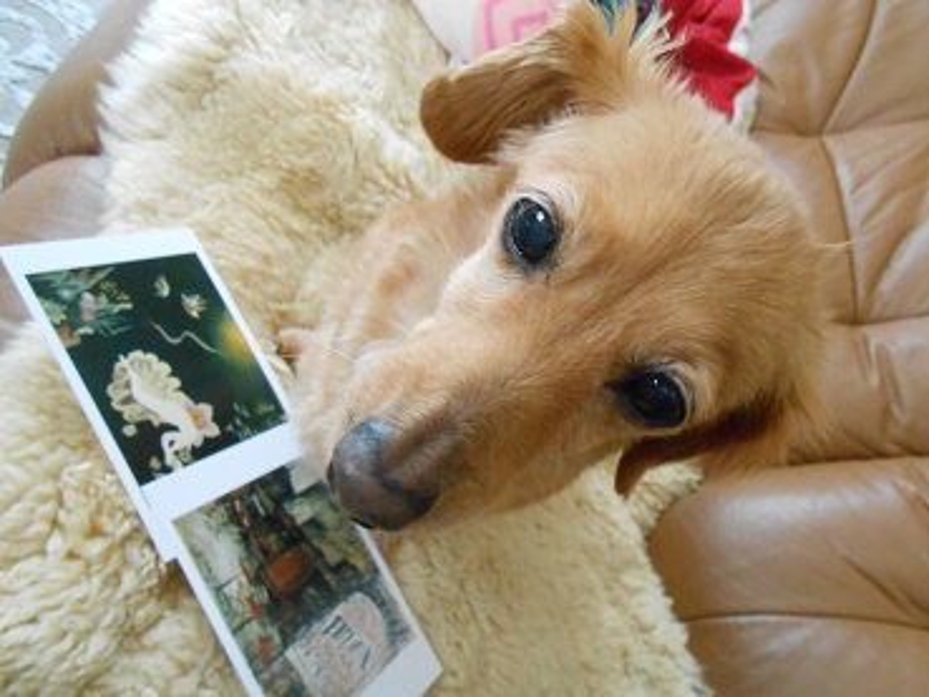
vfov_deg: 53.1
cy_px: 348
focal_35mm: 26
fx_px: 698
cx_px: 464
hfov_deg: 67.3
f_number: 3.5
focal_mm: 4.6
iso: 800
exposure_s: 1/10
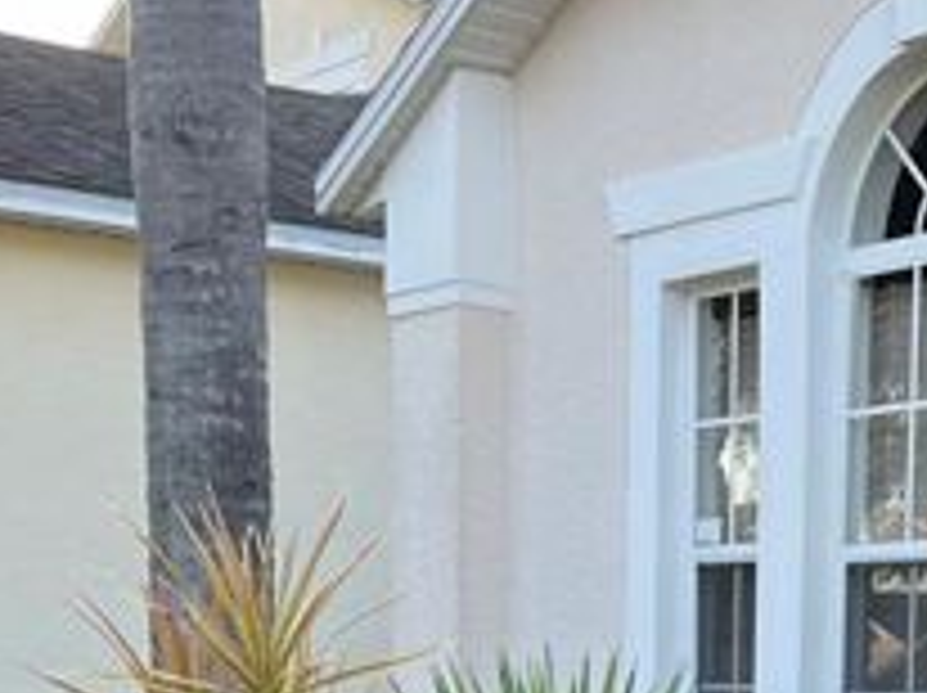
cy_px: 958
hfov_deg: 21.6
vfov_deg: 15.6
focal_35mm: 89
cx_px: 821
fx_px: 2381
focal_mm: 5.1
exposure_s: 1/369
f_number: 1.6
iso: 50
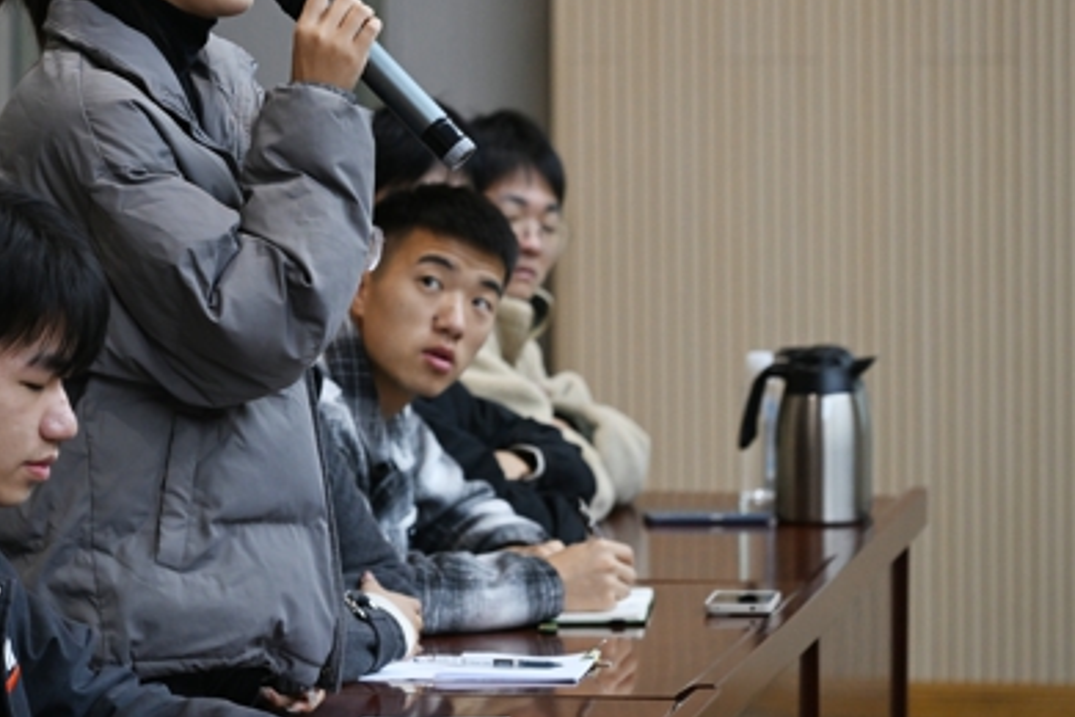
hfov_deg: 10.7
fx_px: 5733
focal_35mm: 192
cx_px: 221
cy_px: 150
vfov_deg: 7.1
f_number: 4
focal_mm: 110
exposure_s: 1/125
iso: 1250
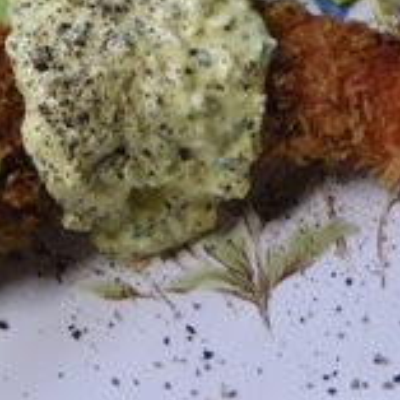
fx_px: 1386
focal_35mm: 106
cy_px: -25
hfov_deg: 16.4
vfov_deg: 16.0
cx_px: 120
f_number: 4.2
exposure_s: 1/30
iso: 800
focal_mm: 7.5
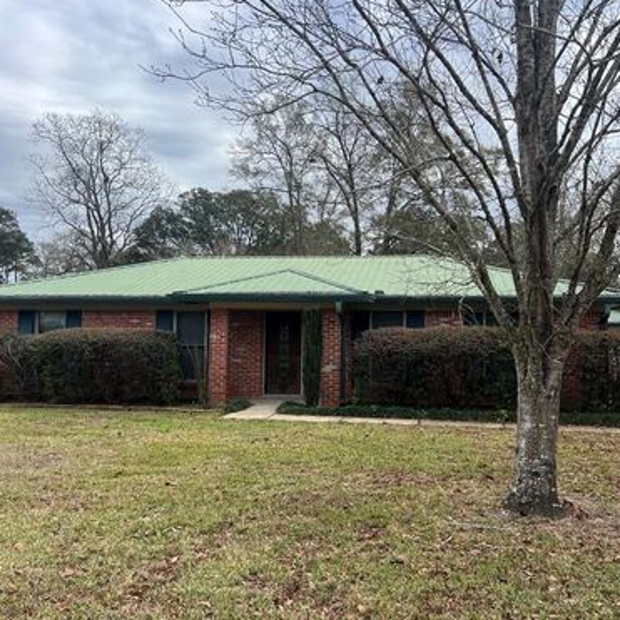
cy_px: 308
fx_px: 628
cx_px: 336
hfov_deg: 52.5
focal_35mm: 31
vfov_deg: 52.5
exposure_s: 1/2123
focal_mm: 5.7
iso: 50
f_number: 1.5
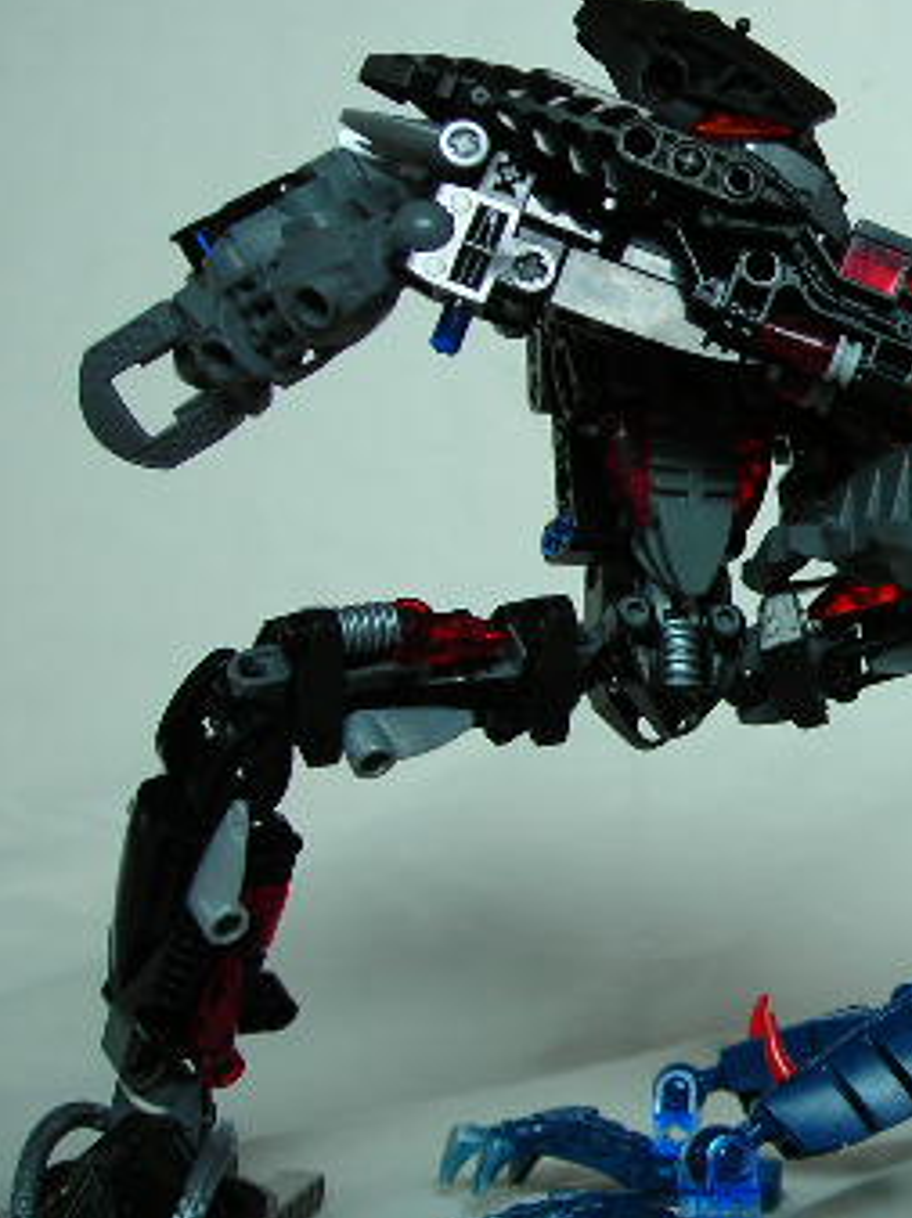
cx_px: 1006
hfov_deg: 19.5
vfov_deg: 27.1
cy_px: 613
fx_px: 2532
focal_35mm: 72
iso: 50
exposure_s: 1/15.7
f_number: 3.2
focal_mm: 6.3
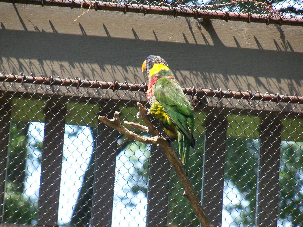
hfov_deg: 9.6
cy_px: 114
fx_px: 1812
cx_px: 152
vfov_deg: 7.2
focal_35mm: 207
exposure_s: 1/500
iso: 320
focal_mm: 36.6
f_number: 4.4
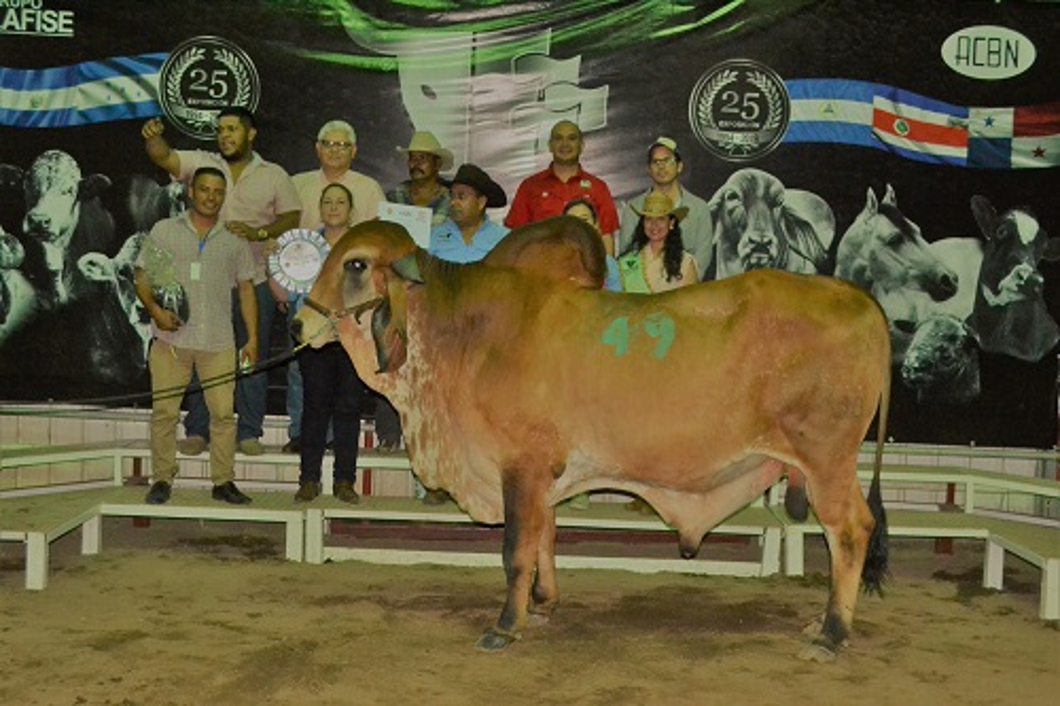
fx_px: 1413
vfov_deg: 28.1
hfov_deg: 41.1
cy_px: 353
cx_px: 530
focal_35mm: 48
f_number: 5.6
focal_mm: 32
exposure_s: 1/200
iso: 3200
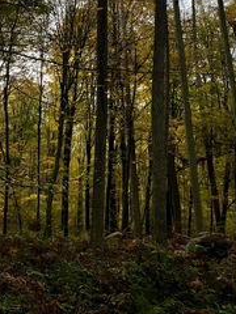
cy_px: 5
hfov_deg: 22.6
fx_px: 591
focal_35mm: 65
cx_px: 102
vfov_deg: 28.1
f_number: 1.6
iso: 50
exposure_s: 1/400
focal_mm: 5.1
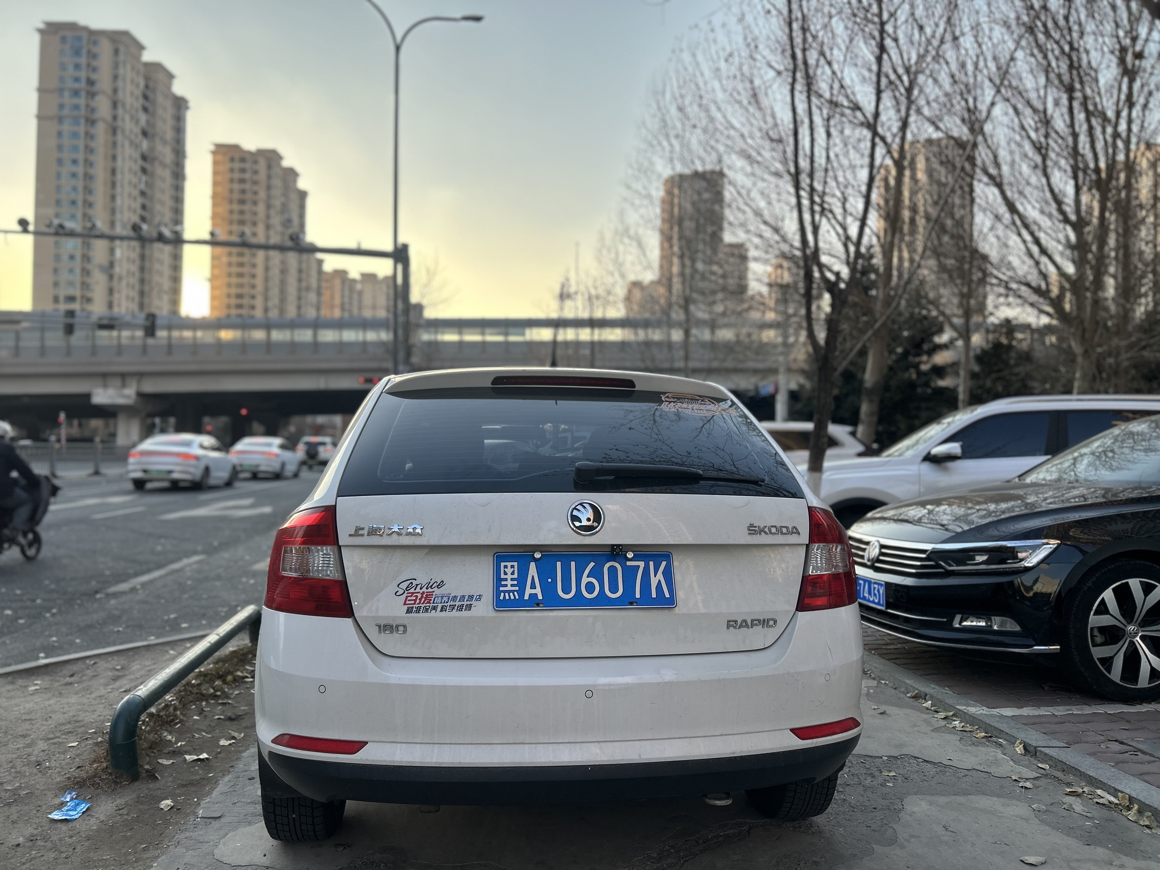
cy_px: 435
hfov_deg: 67.3
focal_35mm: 26
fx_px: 871
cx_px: 580
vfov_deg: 53.1
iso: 50
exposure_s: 1/982
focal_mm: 5.7
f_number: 1.5
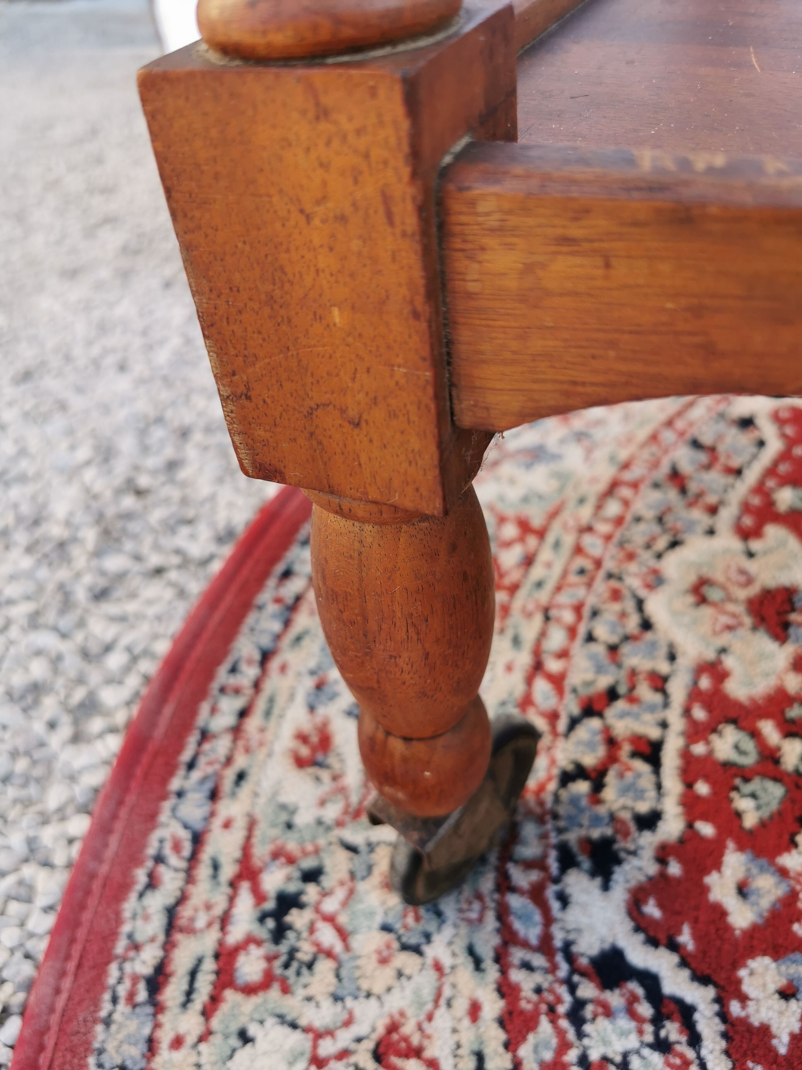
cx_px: 401
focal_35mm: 27
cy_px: 535
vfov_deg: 65.3
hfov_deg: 51.4
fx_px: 834
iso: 50
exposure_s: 1/334
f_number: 1.6
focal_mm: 5.56
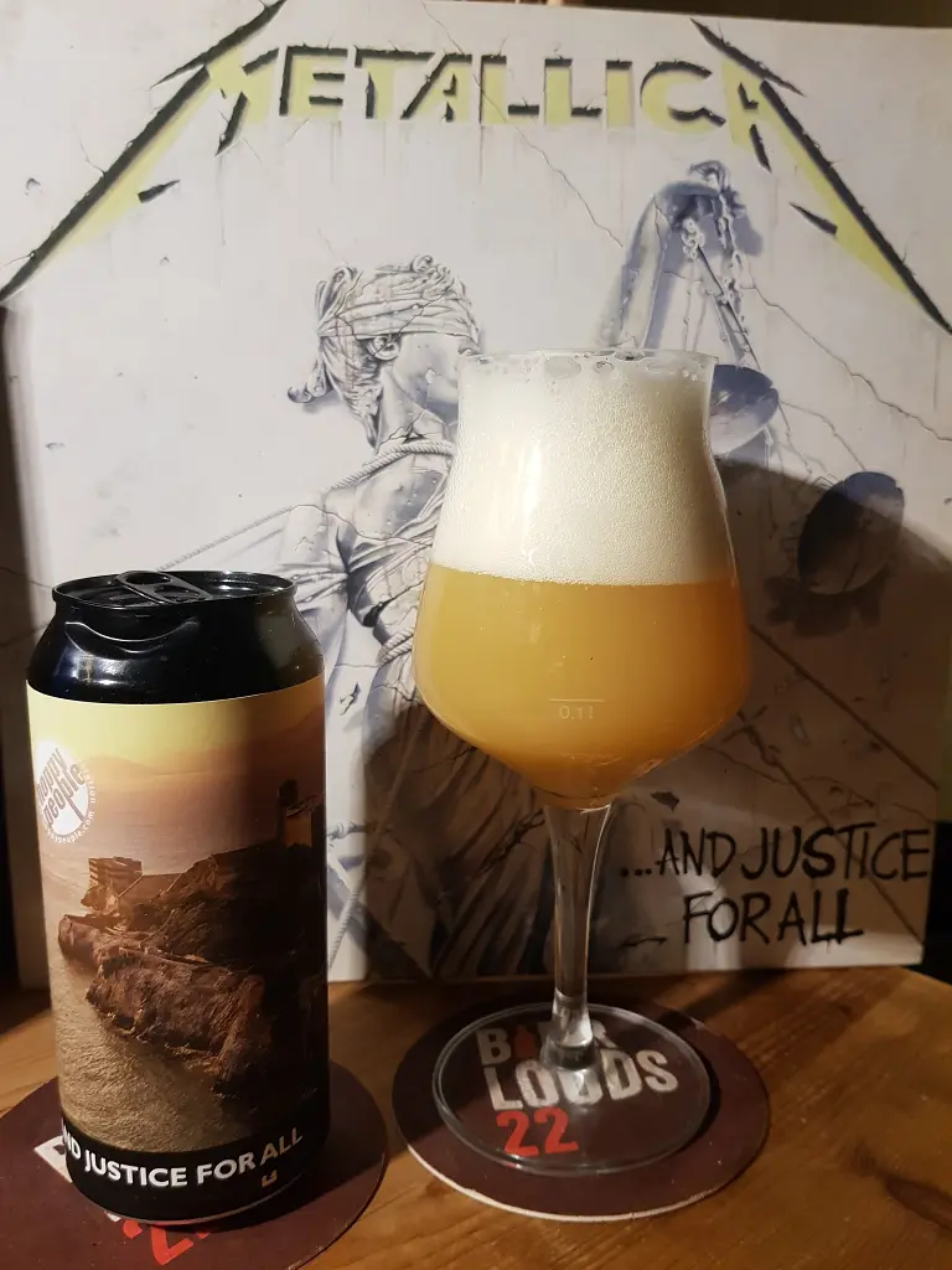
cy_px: 635
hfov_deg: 53.1
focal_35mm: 26
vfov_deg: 67.3
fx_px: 953
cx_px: 476
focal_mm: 4.2
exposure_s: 1/33
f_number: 1.7
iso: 250
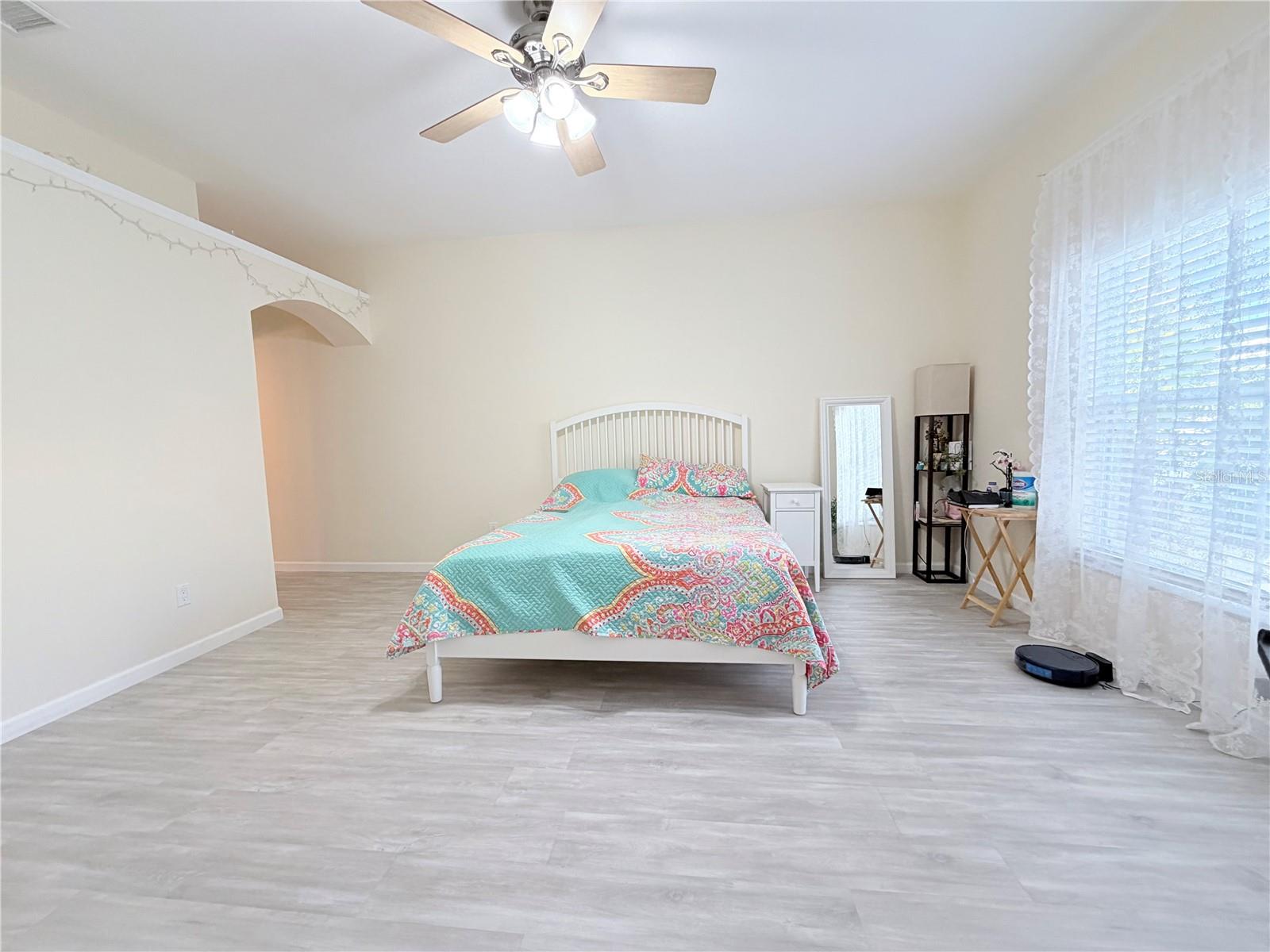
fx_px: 514
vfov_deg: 85.7
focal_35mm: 14
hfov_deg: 102.1
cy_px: 476
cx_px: 635
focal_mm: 2.22
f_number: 2.2
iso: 200
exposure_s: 1/120
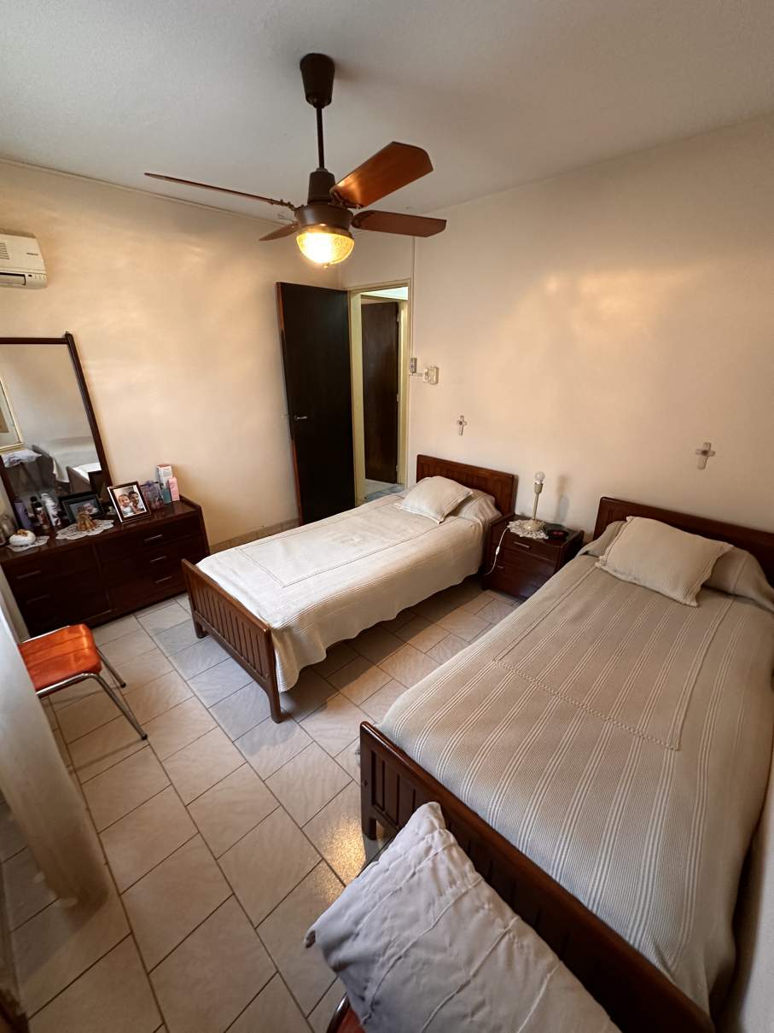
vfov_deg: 102.1
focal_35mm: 14
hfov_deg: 85.7
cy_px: 516
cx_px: 387
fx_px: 418
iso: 800
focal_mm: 2.22
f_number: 2.2
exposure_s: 1/50
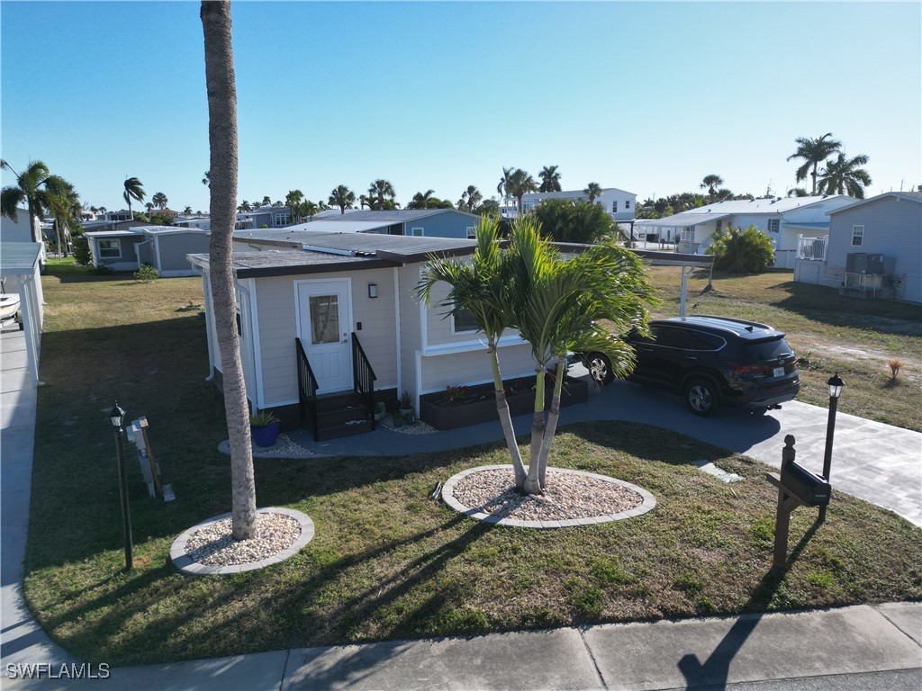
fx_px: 639
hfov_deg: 71.6
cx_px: 461
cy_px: 346
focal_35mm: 24
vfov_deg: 56.8
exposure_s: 1/3200
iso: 140
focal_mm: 6.72
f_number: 1.7
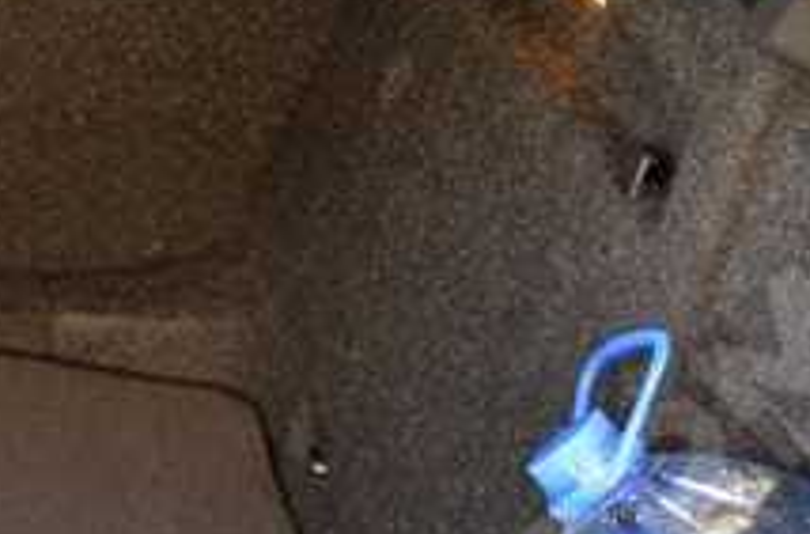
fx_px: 2264
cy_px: 949
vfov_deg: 12.3
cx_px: -454
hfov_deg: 17.8
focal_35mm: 101
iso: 800
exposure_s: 1/60
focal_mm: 18
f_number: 4
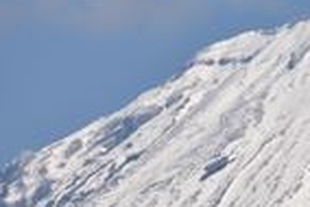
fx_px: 10921
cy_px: 158
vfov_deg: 1.1
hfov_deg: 1.6
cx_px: 400
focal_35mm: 1267
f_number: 13
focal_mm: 300
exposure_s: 1/250
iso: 100
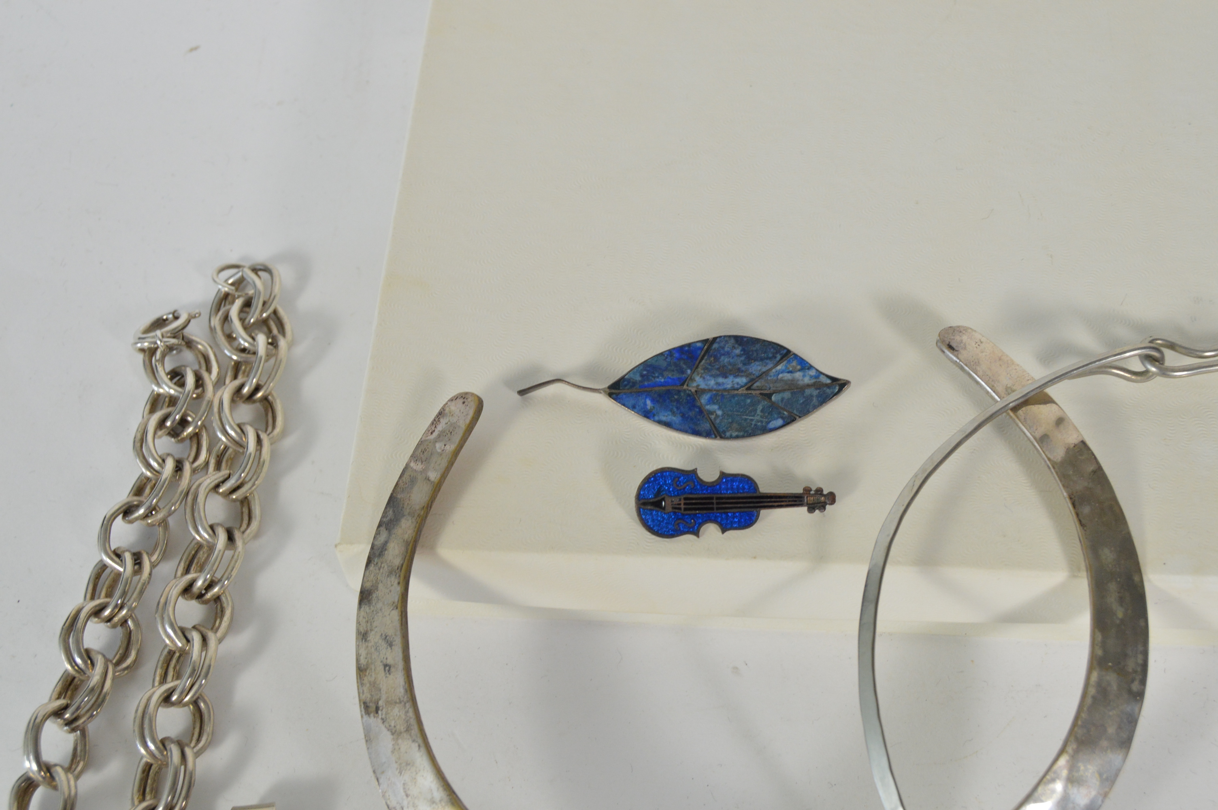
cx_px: 609
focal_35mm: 57
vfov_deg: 23.7
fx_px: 1927
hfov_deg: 35.1
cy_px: 405
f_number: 9
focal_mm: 38
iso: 800
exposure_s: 1/60
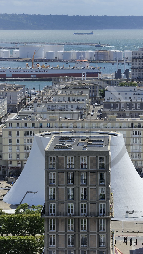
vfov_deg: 12.4
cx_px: 83
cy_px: 127
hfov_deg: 7.0
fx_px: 1166
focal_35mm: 173
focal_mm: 165
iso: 200
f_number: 11
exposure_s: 1/320
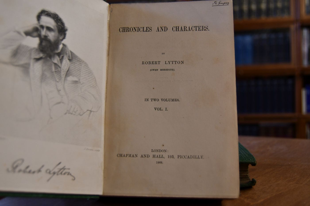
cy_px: 103
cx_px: 155
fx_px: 336
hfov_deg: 49.6
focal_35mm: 39
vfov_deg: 34.2
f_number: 4
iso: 800
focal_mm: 26
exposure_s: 1/160
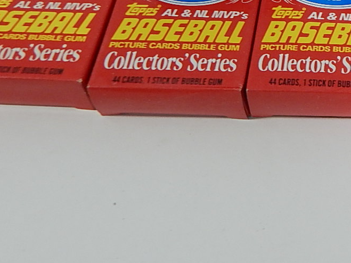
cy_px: -54
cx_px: 390
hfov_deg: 26.3
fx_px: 689
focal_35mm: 68
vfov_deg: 20.2
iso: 160
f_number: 3.2
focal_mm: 5.1
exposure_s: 1/30
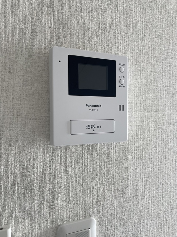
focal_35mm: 26
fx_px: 177
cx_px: 88
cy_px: 118
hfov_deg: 53.1
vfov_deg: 67.3
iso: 100
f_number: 1.6
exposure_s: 1/100
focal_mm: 4.2
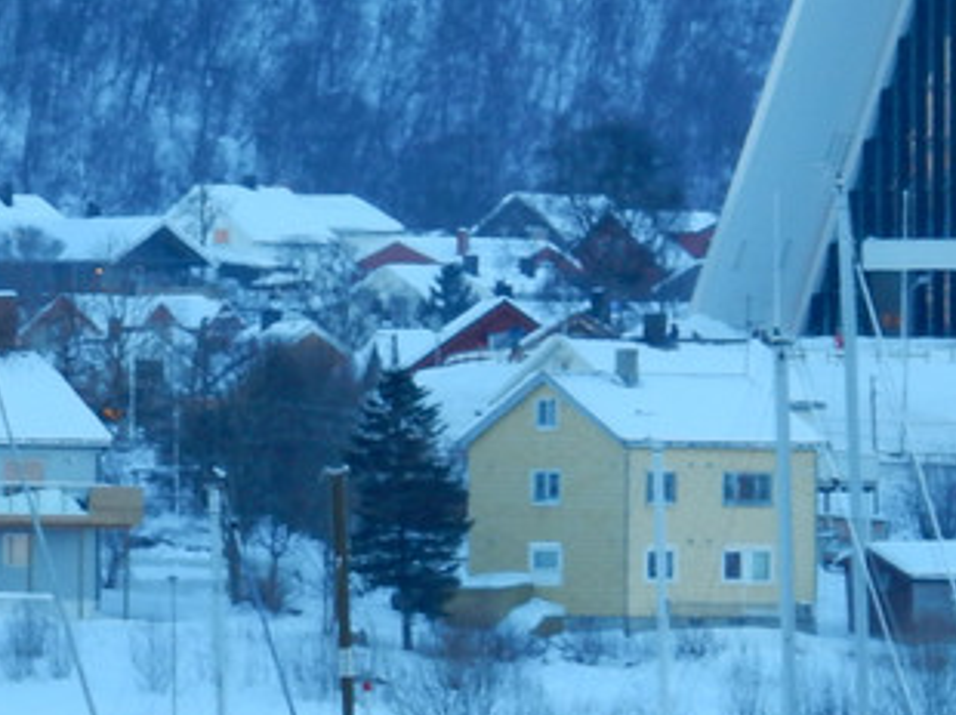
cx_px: 591
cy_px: 96
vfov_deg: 1.3
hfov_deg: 1.8
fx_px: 30521
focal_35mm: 1106
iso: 125
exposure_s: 1/50
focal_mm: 57.3
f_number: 6.3
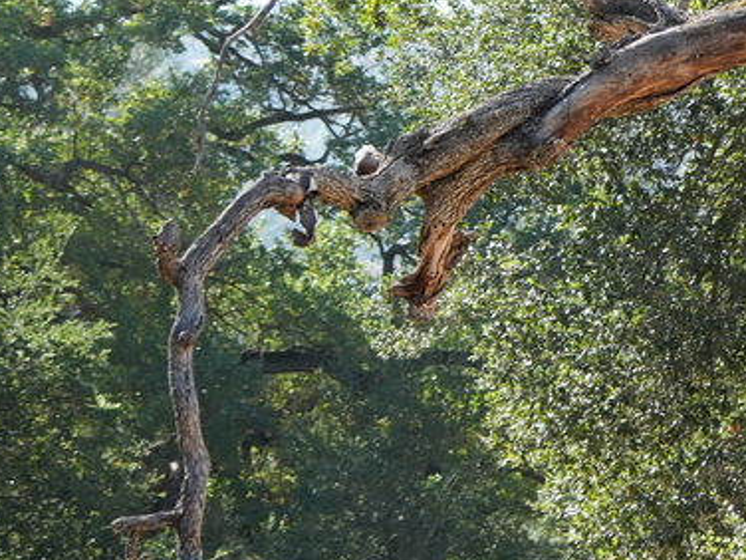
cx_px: 1526
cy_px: 10
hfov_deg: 6.9
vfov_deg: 5.4
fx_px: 5948
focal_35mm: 276
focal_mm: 50
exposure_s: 1/400
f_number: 4.5
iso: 320
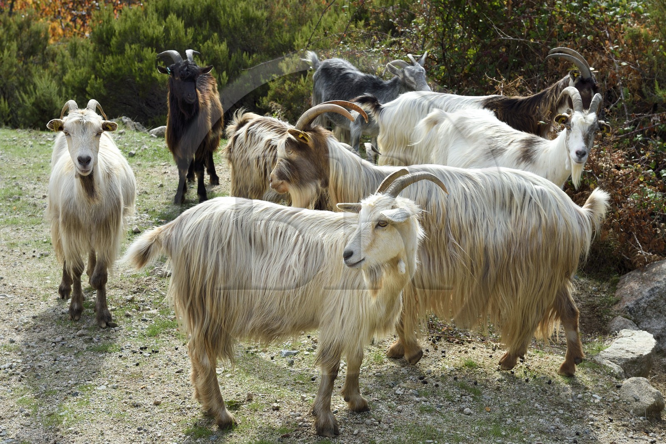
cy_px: 222
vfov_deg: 21.9
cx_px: 333
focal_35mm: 62
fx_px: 1147
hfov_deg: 32.4
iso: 400
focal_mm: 62
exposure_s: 1/320
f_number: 11
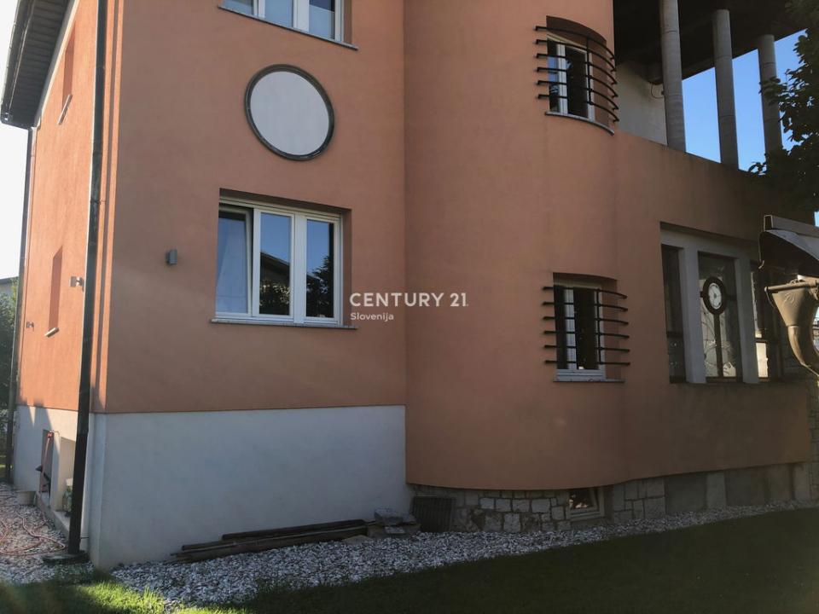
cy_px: 307
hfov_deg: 63.4
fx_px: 662
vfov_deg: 49.7
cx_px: 410
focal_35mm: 28
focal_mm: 4
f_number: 1.8
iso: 20
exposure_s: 1/466
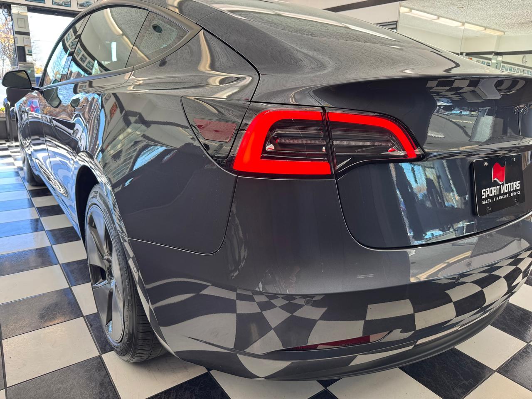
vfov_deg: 56.8
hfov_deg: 71.6
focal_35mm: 24
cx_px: 266
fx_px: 369
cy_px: 200
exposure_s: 1/120
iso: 100
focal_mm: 6.76
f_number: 1.78
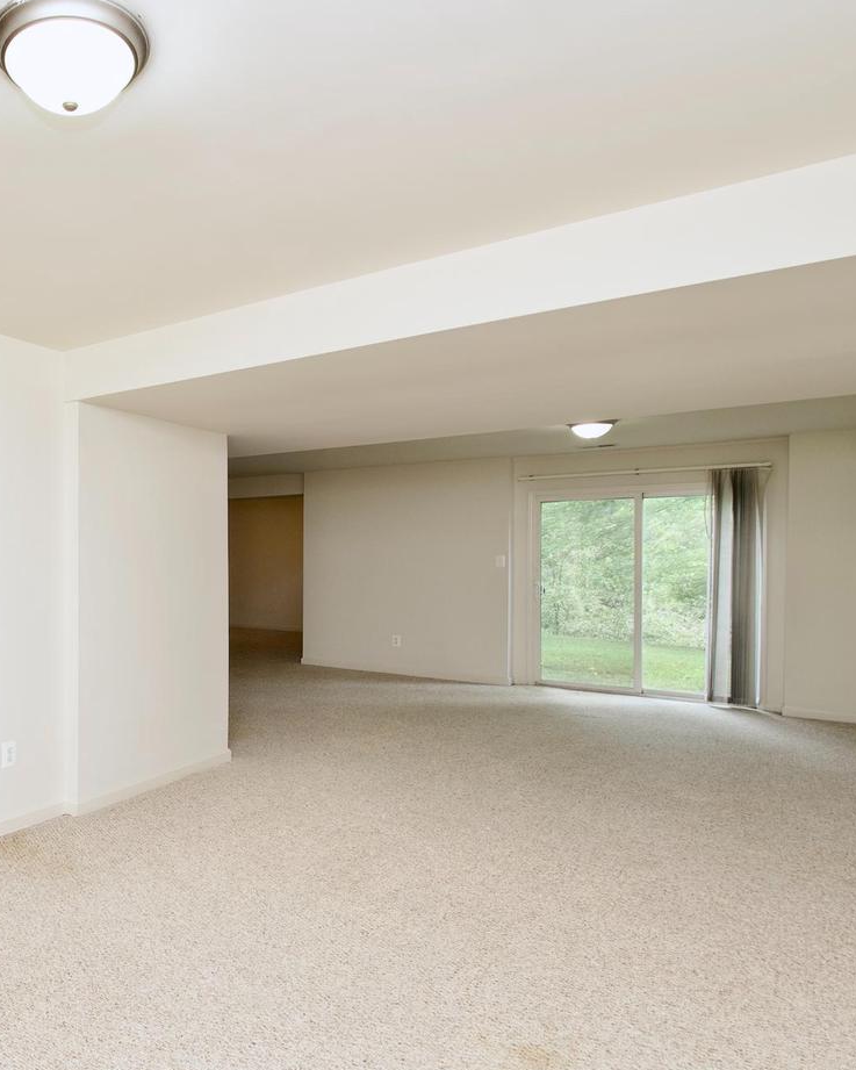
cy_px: 539
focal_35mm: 22
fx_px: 697
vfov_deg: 75.0
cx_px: 100
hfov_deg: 55.5
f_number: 7.1
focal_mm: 10
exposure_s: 1/25
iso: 320
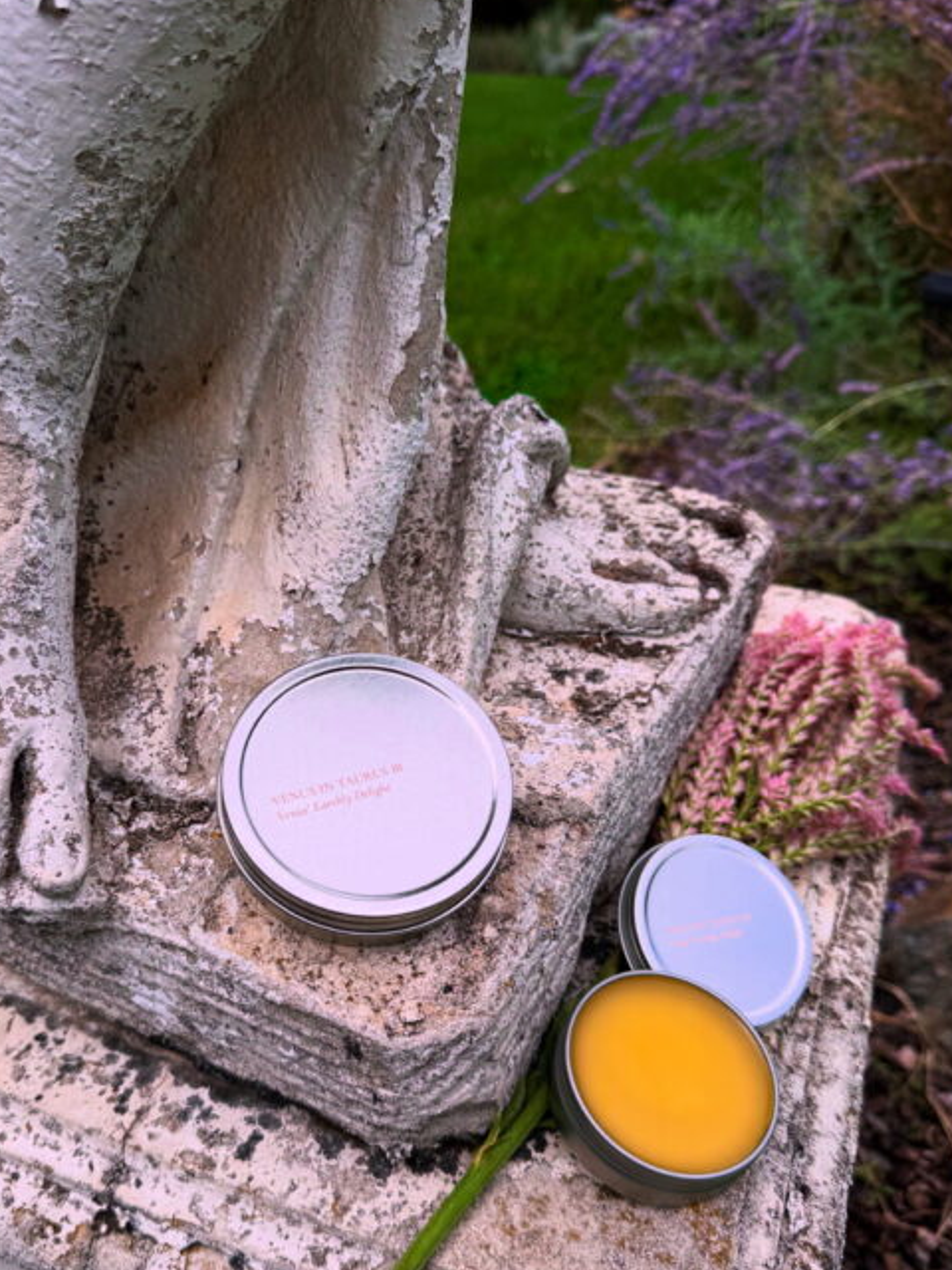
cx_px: 395
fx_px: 1100
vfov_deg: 59.8
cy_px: 700
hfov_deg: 46.6
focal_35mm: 30
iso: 80
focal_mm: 6.76
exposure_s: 1/3425
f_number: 1.78
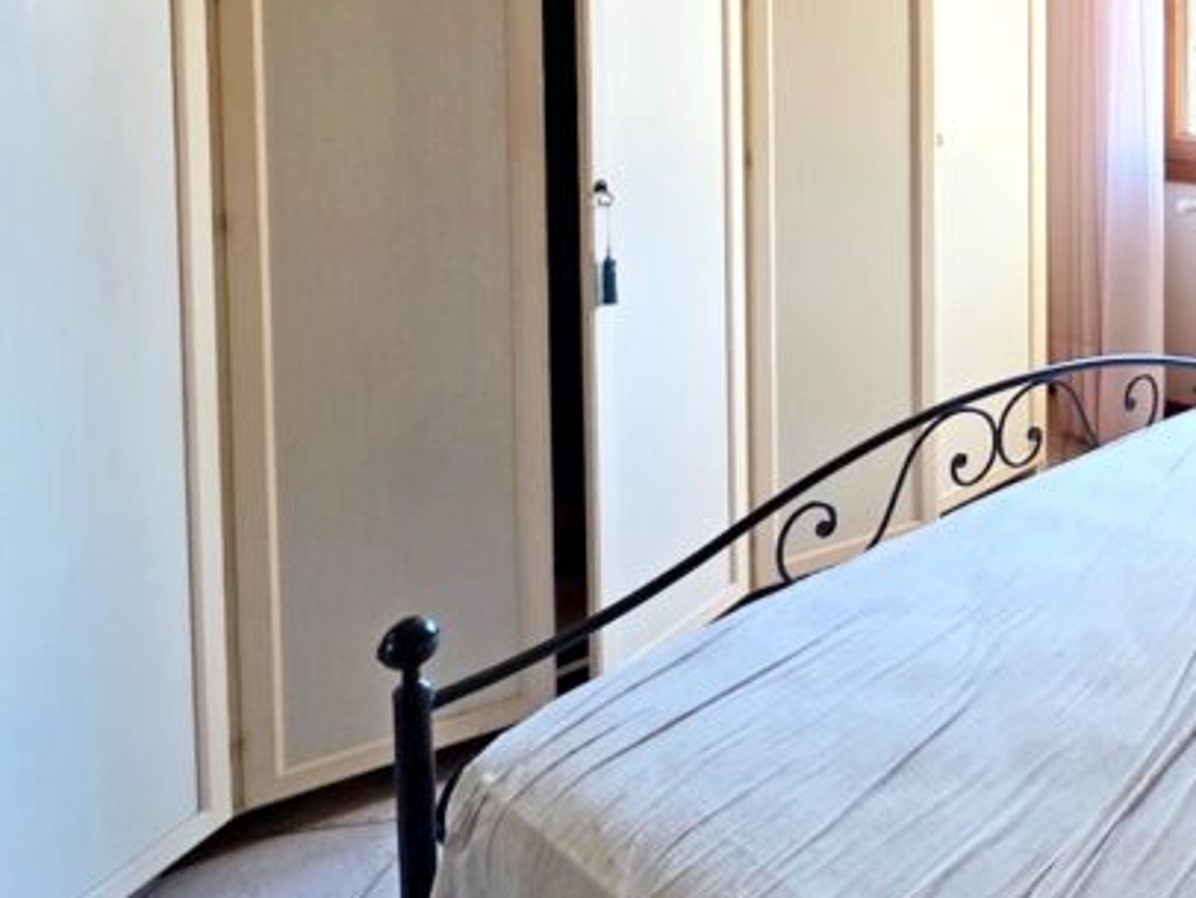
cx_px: 1370
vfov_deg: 39.9
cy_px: 41
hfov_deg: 42.1
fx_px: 1106
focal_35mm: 32
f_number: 1.9
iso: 160
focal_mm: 2.2
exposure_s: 1/100
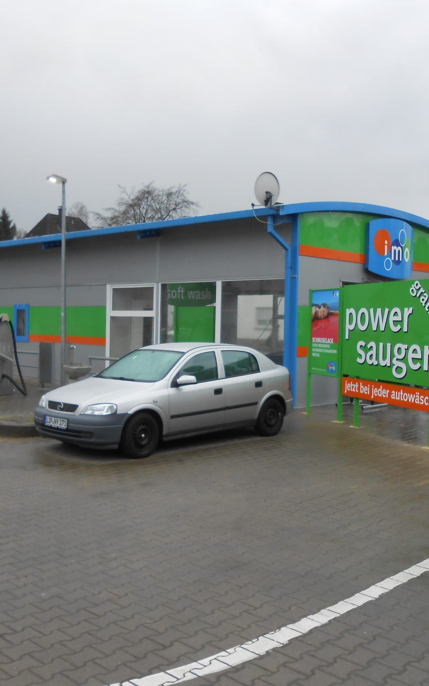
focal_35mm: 37
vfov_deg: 52.7
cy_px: 344
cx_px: 134
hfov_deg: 34.1
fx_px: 692
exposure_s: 1/400
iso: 80
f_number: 3.5
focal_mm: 4.6
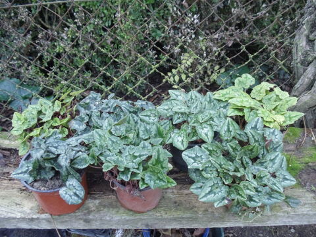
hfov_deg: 42.9
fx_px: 402
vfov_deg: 32.9
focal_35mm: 44
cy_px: 118
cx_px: 158
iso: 200
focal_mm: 6
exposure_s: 1/60
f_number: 3.5
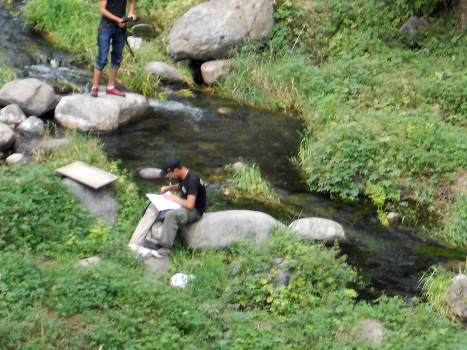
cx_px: 274
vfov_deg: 7.7
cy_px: 93
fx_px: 2590
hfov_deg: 10.3
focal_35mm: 192
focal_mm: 19.6
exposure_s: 1/100
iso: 80
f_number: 5.9
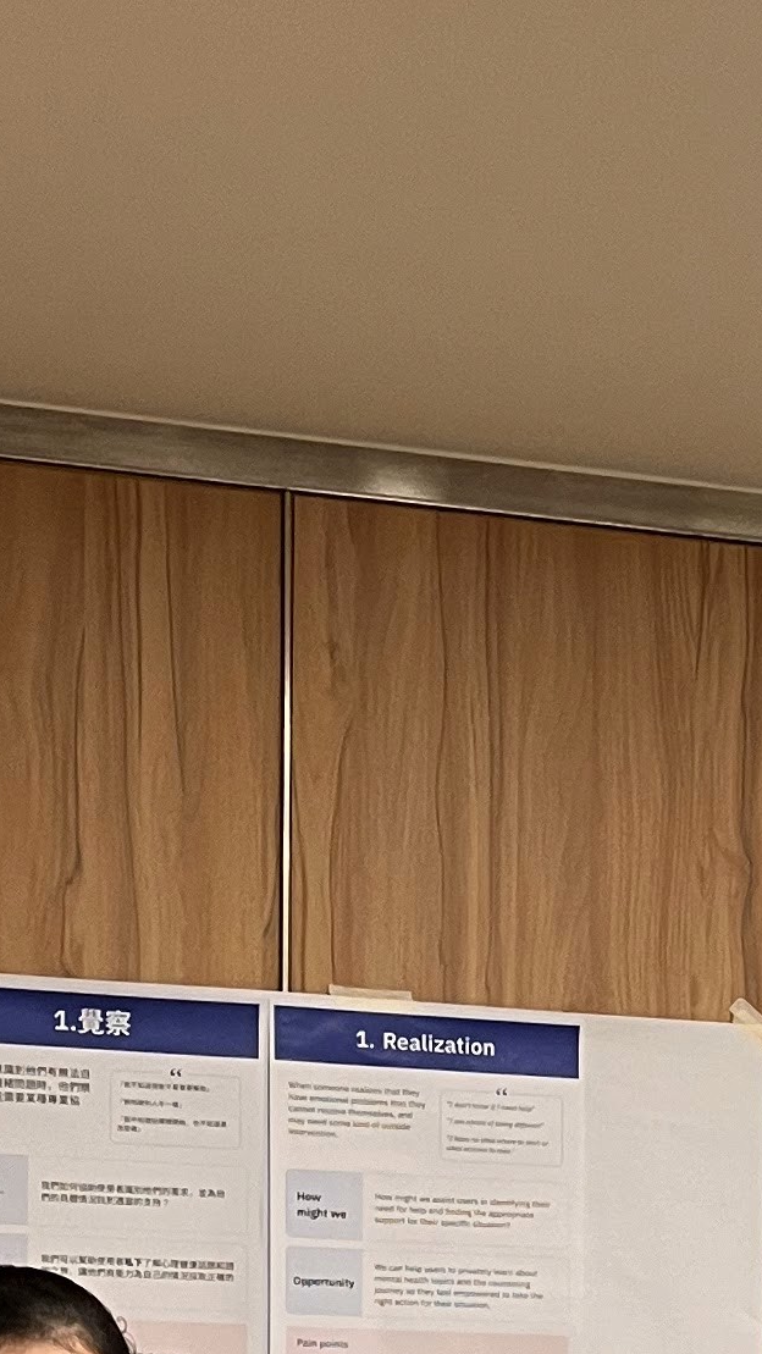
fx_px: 3699
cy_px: 1736
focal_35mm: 103
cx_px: 993
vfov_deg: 19.2
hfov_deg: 11.5
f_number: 1.6
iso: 100
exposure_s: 1/60
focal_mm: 5.1
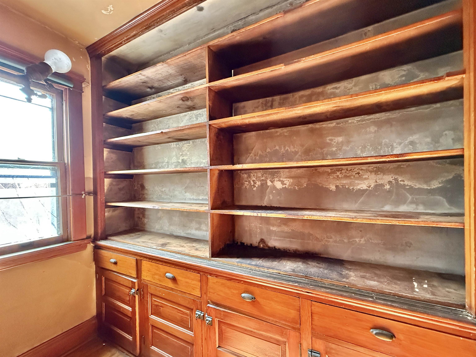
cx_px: 238
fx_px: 193
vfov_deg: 85.7
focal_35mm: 14
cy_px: 178
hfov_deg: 102.1
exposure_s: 1/60
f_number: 2.2
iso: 1000
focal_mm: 2.22
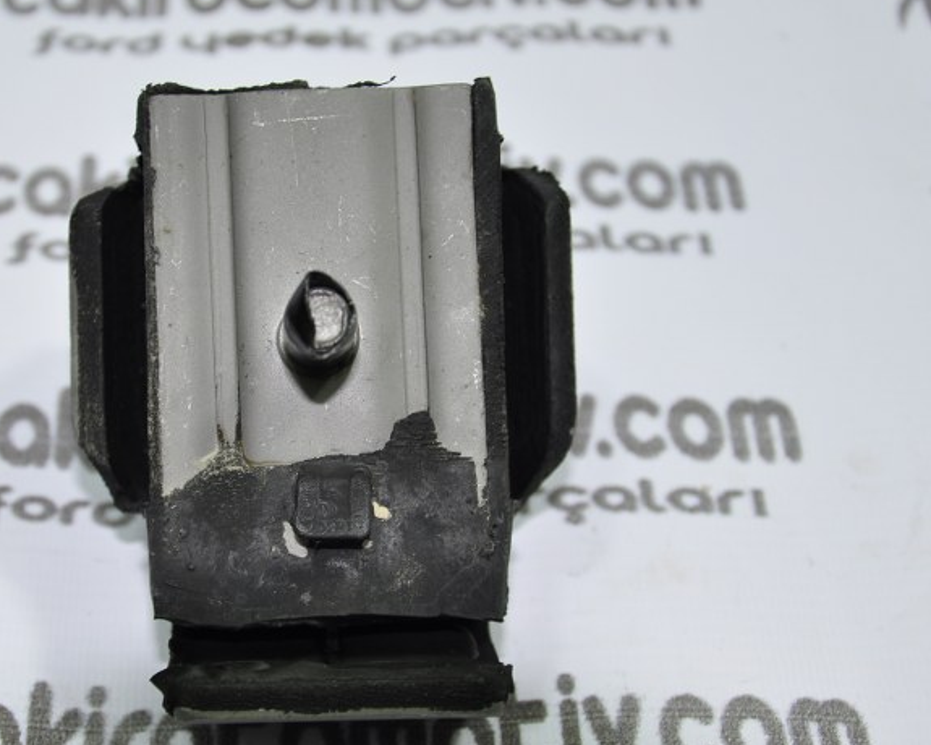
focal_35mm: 88
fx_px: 2425
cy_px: 407
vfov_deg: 17.5
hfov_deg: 21.7
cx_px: 314
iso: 200
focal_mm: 40
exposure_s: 1/40
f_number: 5
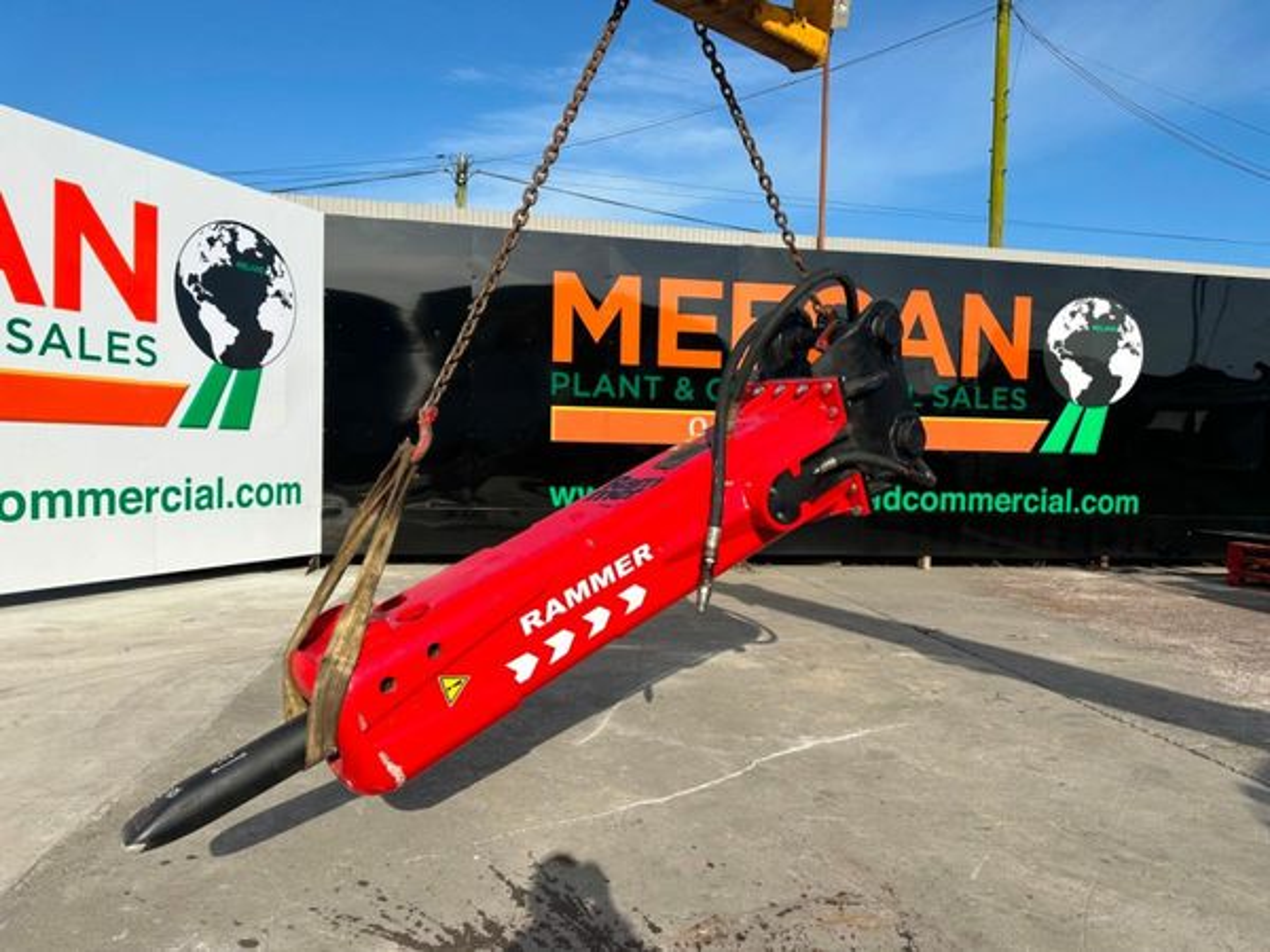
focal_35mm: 24
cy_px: 476
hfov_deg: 71.6
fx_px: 881
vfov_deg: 56.8
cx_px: 635
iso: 80
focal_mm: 6.86
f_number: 1.78
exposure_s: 1/4762
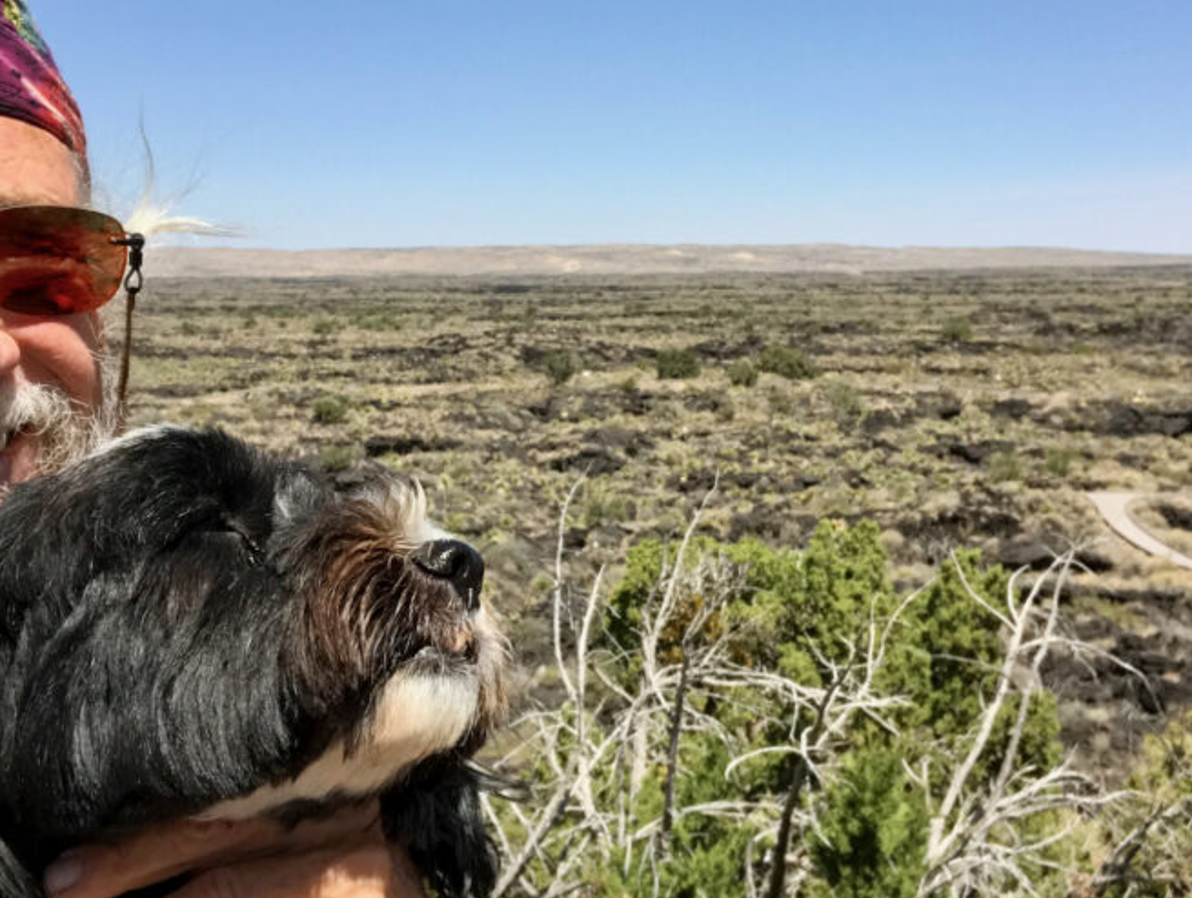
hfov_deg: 38.1
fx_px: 1724
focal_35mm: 50
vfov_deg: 29.1
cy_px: 362
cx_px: 582
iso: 25
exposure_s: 1/1131
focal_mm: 2.87
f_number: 2.2
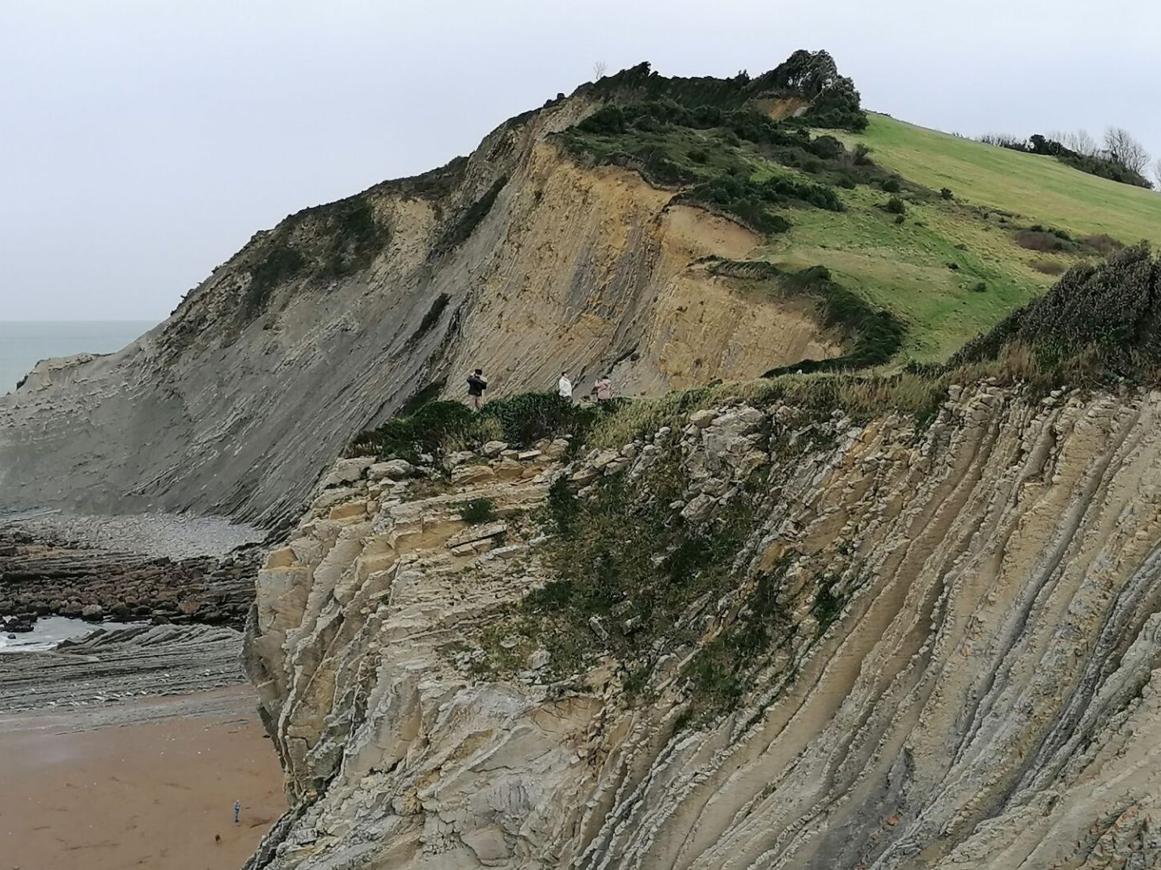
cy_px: 462
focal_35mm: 61
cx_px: 592
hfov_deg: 31.7
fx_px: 2046
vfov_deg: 24.0
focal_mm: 4.75
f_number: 1.8
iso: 50
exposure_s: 1/412
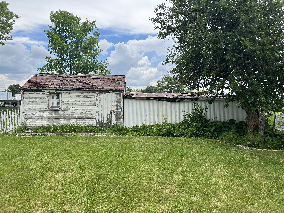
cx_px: 142
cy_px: 106
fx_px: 213
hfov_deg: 67.3
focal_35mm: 26
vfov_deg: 53.1
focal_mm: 5.7
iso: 50
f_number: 1.5
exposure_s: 1/2695
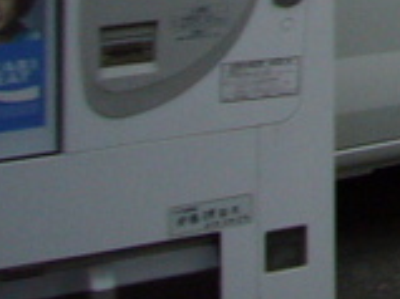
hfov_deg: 8.8
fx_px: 2078
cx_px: 1253
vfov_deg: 7.5
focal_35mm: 180
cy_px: -515
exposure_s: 1/200
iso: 80
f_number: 2.8
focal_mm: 4.6
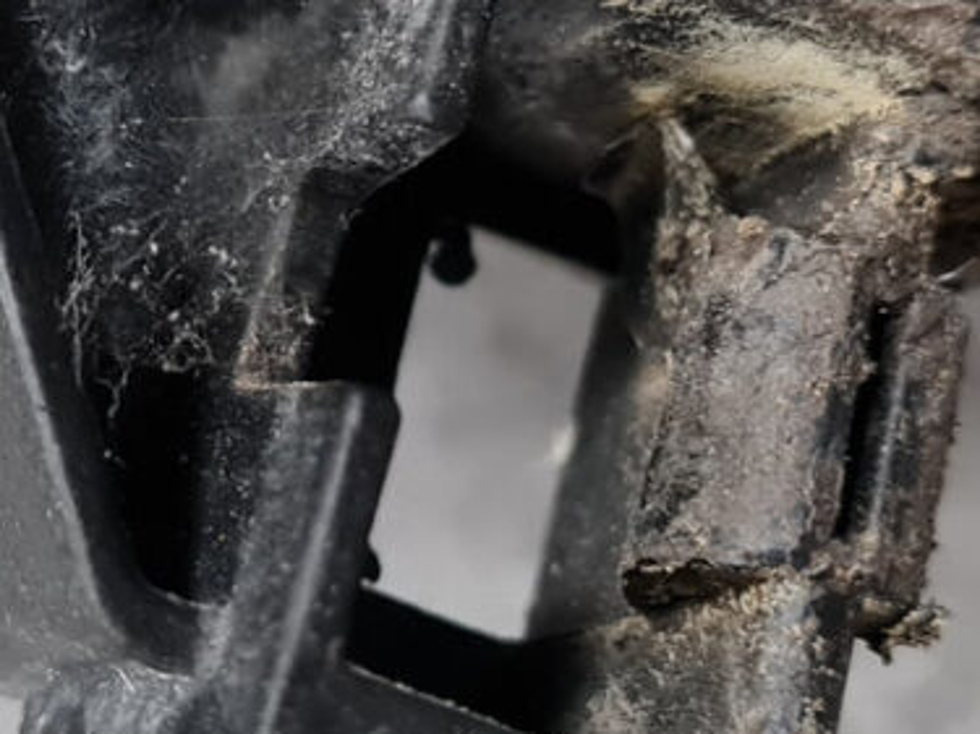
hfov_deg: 20.2
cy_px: 327
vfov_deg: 15.2
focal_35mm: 97
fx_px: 2745
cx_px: 303
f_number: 1.8
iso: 400
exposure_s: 1/50
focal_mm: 5.4
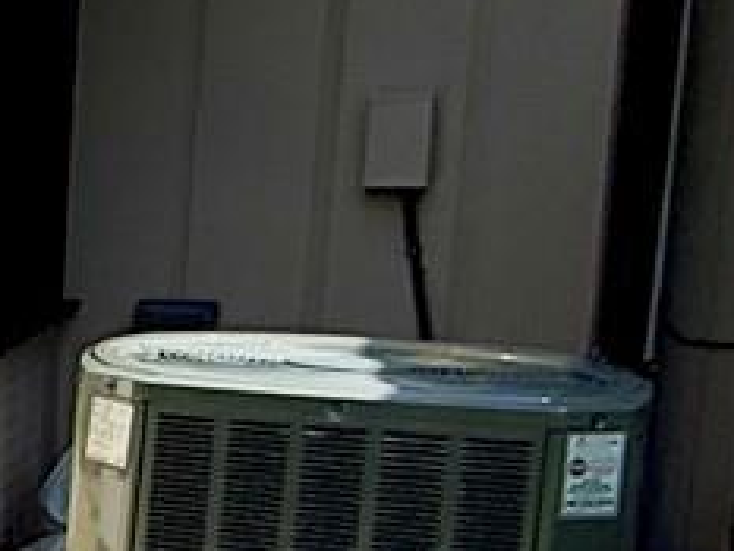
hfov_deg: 12.4
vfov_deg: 15.4
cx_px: -1298
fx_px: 2037
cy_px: 362
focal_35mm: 96
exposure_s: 1/1105
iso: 50
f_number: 2.2
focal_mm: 2.22
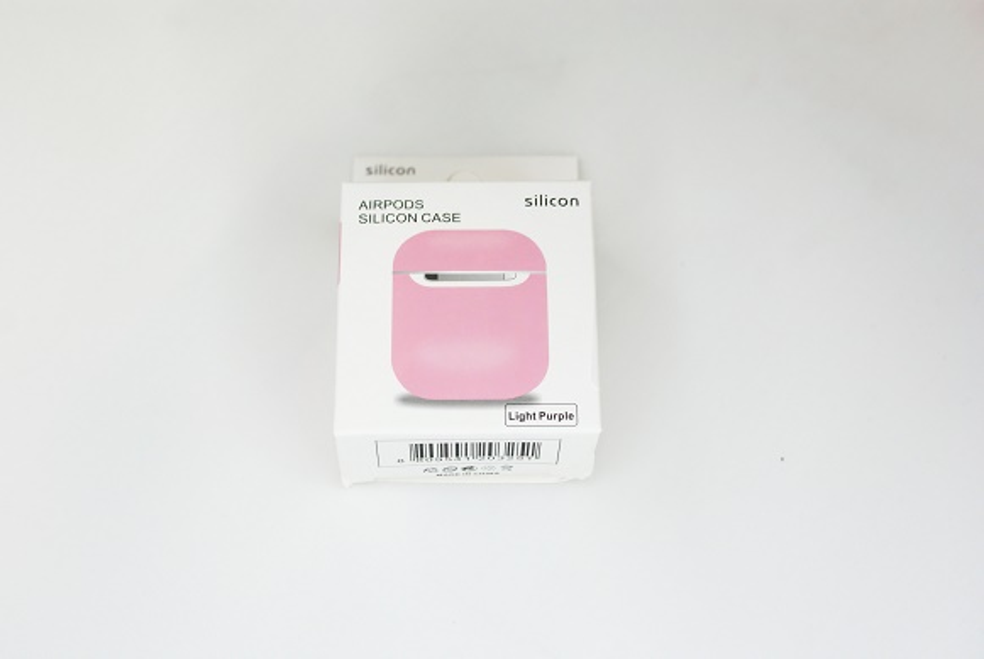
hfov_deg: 33.4
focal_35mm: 60
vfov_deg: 22.7
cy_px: 330
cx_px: 492
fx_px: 1642
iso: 1600
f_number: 5.6
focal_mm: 40
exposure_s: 1/160
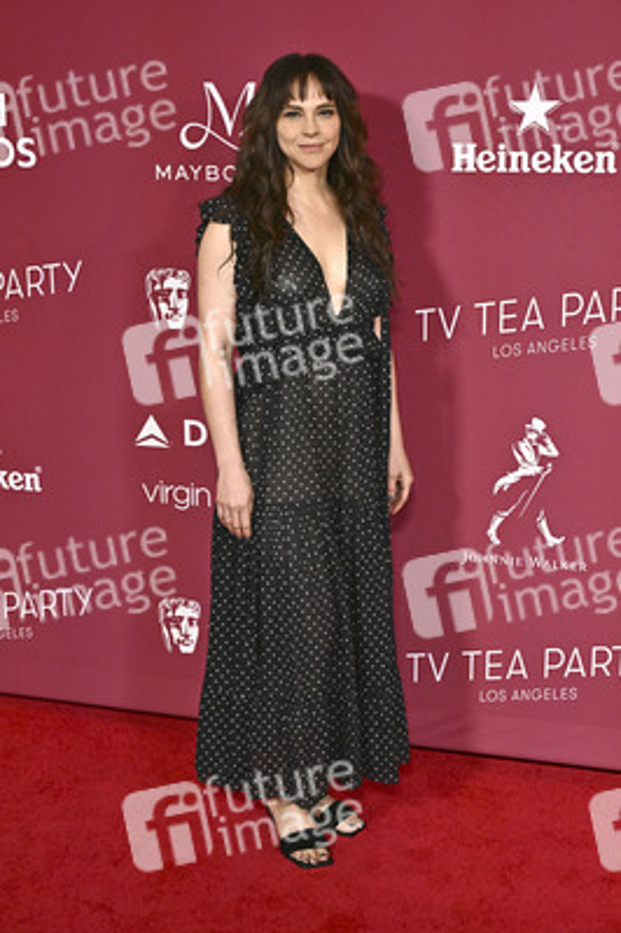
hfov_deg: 26.9
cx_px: 310
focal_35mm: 50
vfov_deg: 39.6
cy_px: 466
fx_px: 1296
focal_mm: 50
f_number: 5.6
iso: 3200
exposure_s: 1/320
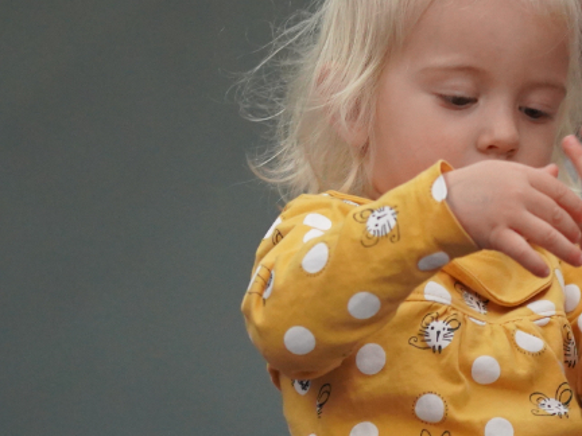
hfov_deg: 6.5
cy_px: 326
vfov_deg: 4.9
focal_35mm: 304
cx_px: 492
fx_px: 5111
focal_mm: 105
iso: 5000
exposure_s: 1/160
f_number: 4
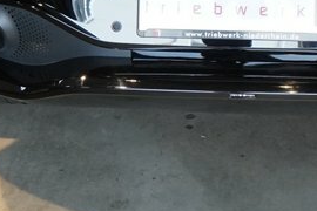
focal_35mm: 90
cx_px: 211
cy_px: -88
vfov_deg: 14.4
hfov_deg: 22.5
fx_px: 792
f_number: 6.3
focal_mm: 18
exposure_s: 1/50
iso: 2000
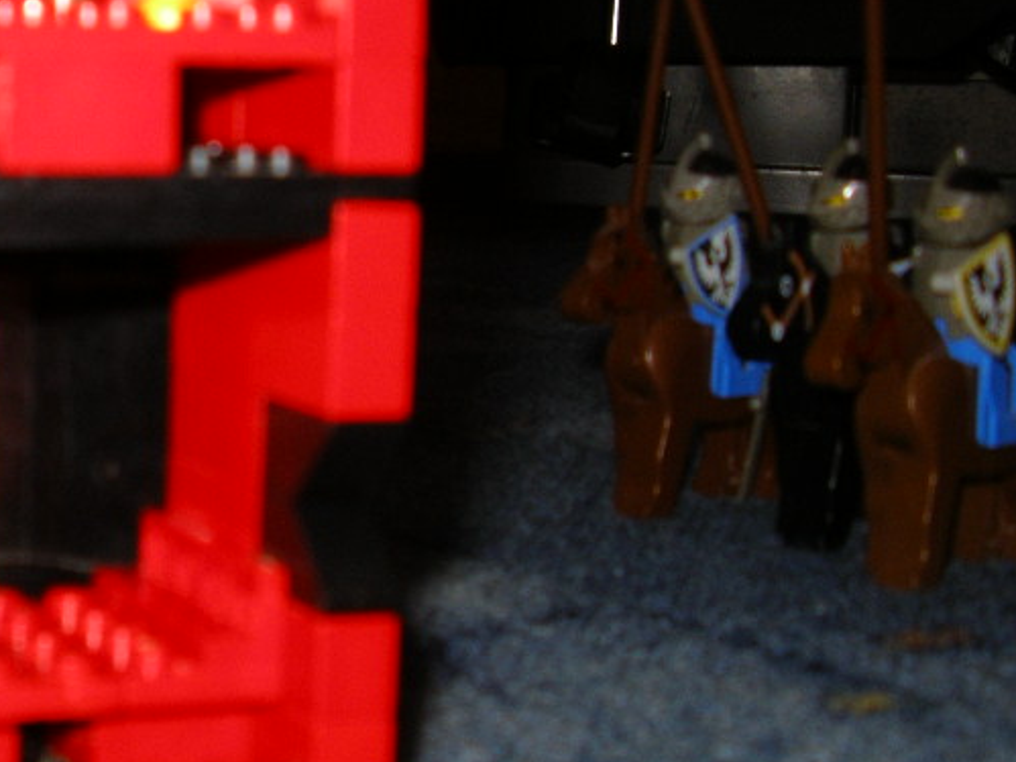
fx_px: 2289
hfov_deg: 24.0
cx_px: 8
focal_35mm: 78
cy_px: 314
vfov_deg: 18.9
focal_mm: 5.8
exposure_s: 1/60
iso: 50
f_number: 2.9
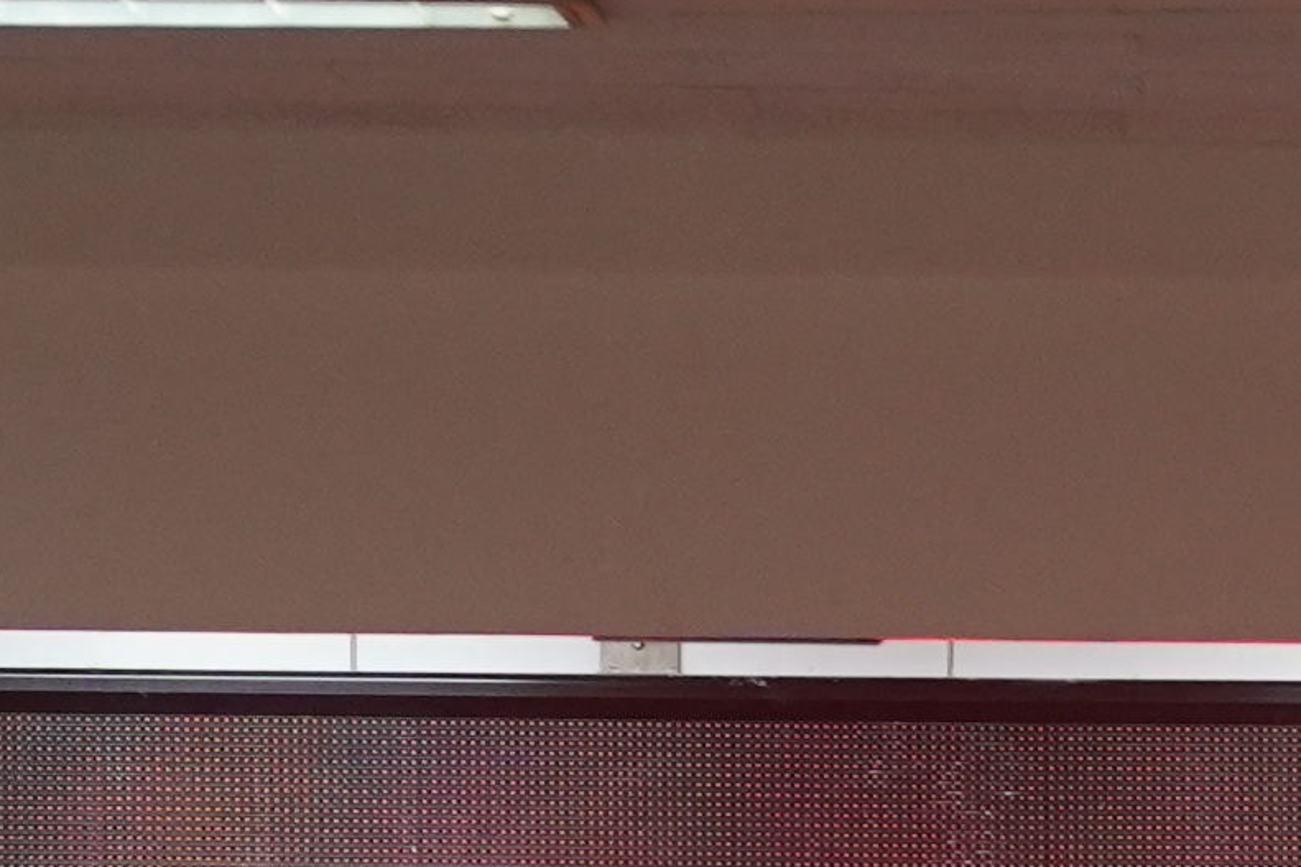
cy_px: 2805
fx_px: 14551
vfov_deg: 3.3
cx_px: 2110
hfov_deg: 5.1
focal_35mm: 403
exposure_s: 1/160
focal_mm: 53.1
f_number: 4
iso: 1600
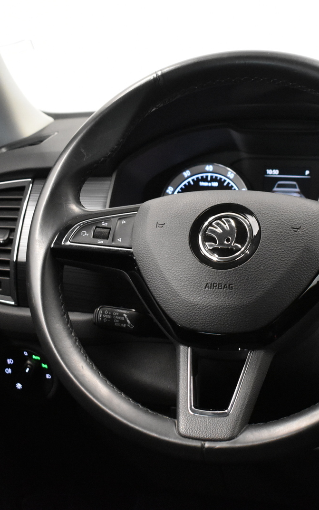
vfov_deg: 30.7
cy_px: 255
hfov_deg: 19.4
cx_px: 237
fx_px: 929
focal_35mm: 67
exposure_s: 1/50
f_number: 4.2
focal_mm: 29
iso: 4000
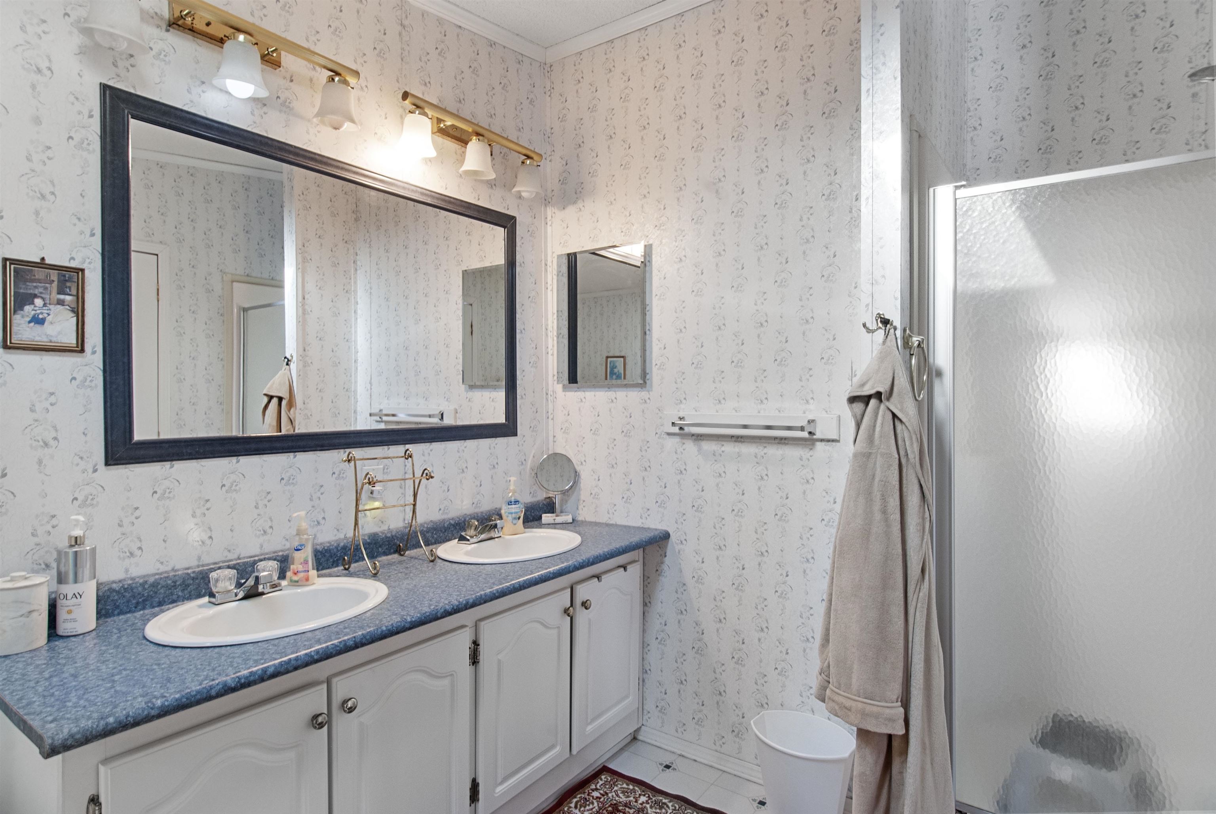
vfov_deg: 67.5
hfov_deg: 89.9
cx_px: 608
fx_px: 609
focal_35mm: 18
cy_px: 407
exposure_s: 1/1.43
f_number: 11
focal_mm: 12
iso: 200
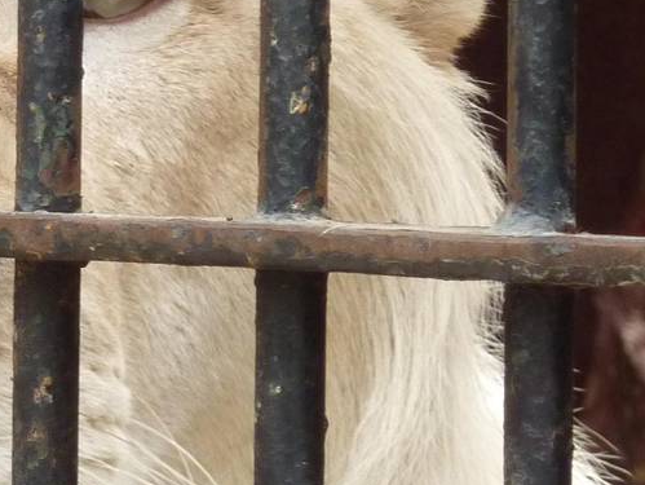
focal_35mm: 628
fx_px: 11710
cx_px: -98
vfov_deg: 2.4
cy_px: 180
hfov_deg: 3.2
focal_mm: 32.1
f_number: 4.5
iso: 250
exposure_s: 1/160
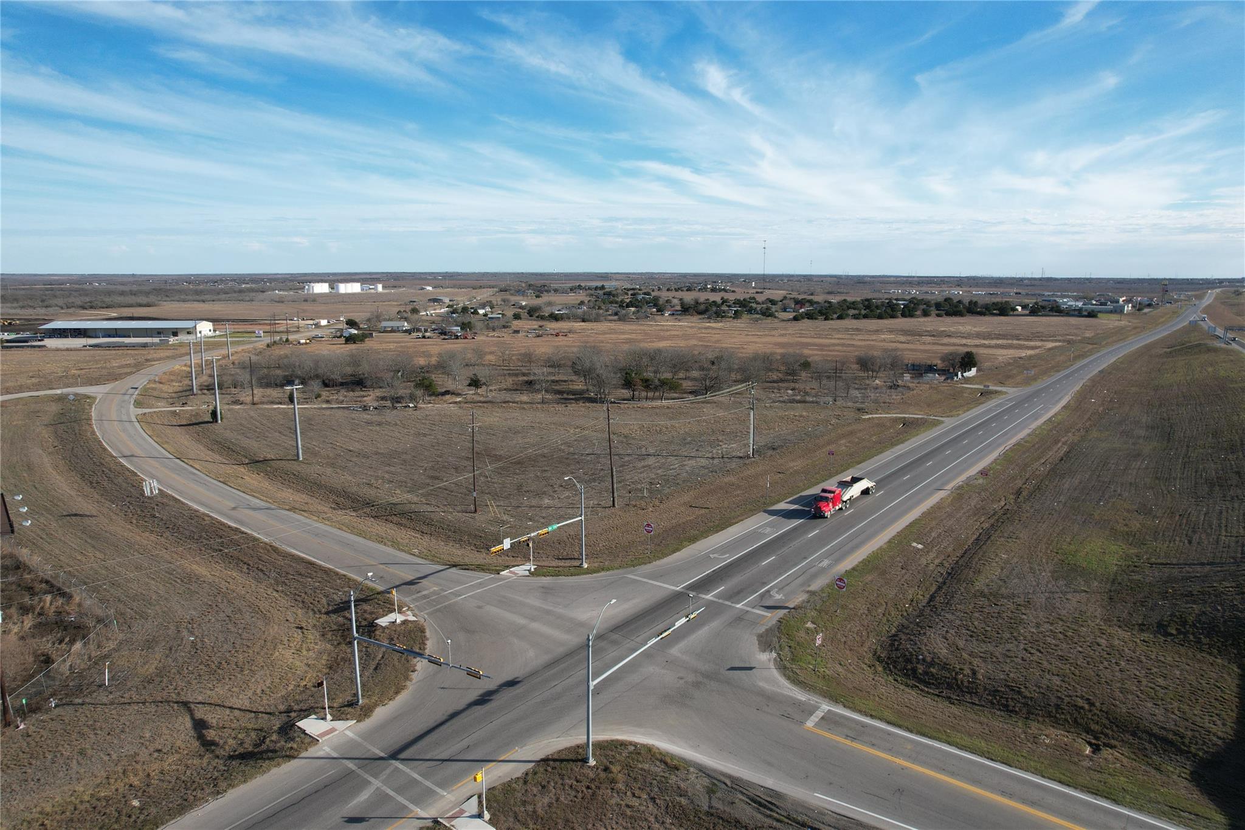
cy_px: 415
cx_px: 622
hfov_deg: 78.6
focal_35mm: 22
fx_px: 761
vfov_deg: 57.2
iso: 100
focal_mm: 8.38
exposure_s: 1/1500
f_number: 2.8
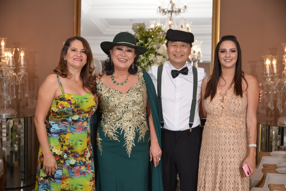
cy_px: 96
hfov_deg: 27.0
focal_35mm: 75
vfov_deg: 18.2
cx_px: 143
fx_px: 596
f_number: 6.3
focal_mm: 75
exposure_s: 1/160
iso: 1600
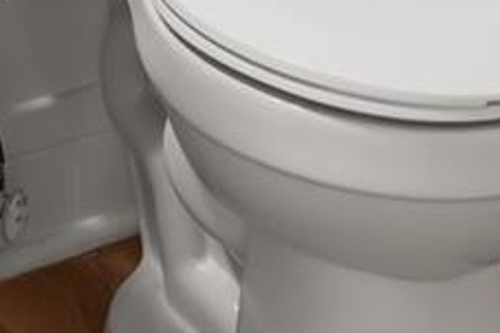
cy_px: -829
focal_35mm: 117
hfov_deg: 16.8
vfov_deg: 8.6
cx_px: -112
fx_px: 1617
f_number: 9
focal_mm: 11
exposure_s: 1/15
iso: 250
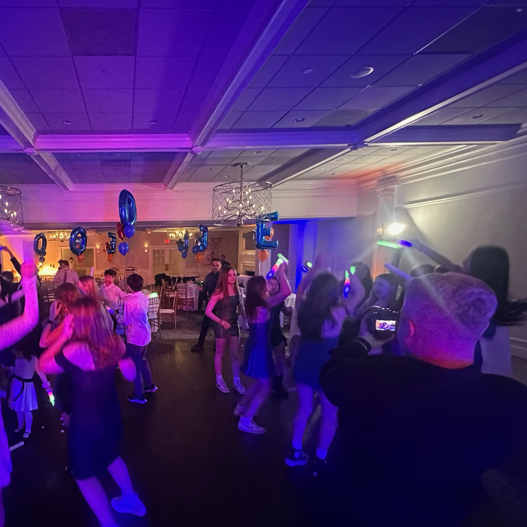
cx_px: 132
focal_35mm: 19
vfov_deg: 77.2
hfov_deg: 72.3
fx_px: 327
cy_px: 301
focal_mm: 2.22
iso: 1250
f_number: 2.2
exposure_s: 1/40
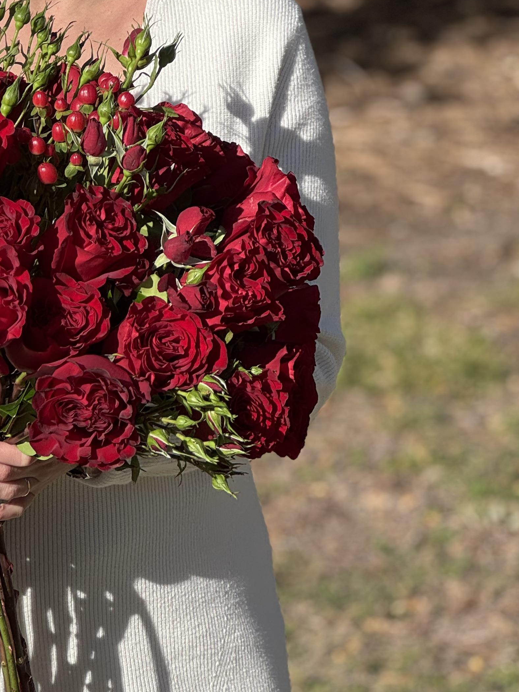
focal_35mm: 148
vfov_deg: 13.3
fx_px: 2959
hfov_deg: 10.0
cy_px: 228
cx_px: 118
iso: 25
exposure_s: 1/1155
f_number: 2.8
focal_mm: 9
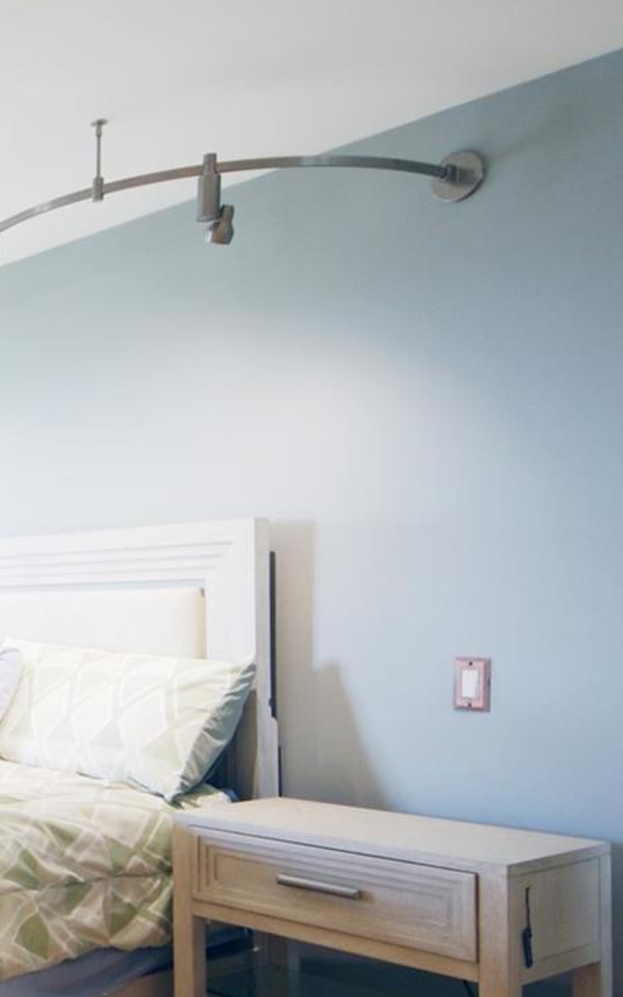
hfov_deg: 25.2
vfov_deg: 50.0
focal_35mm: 38
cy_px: 673
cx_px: -310
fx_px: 1044
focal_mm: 9
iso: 100
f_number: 8
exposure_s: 1/100
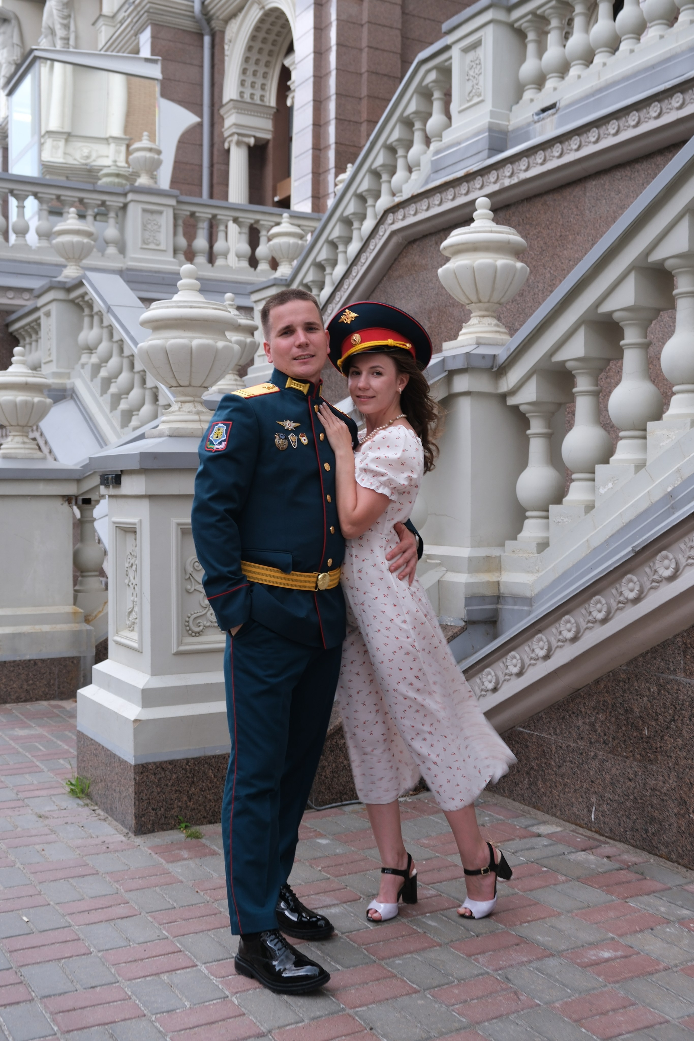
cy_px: 520
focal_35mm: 40
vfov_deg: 48.5
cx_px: 347
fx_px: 1157
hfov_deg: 33.4
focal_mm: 26.5
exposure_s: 1/15
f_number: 4
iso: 160
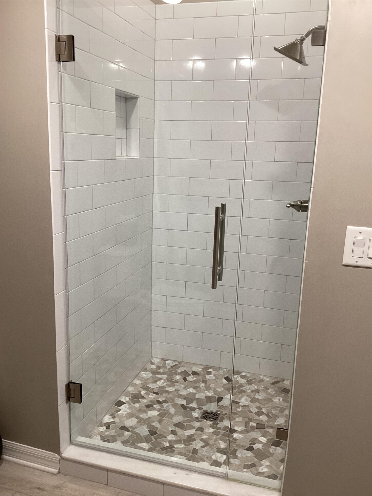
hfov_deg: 45.4
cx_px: 186
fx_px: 444
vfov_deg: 58.4
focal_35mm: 31
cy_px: 248
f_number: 2.4
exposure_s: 1/60
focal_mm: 3.3
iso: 100
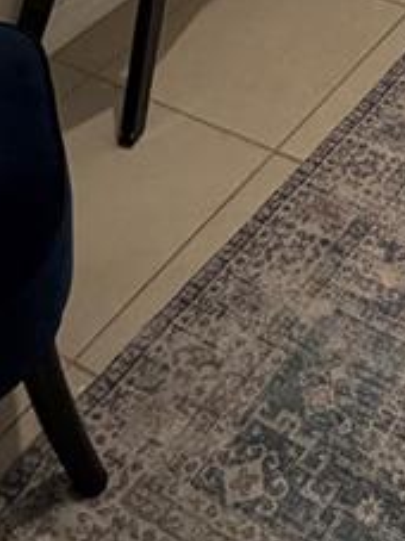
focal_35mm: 74
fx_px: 1155
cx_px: 574
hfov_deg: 18.1
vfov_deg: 18.6
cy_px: -503
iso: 250
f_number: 2.2
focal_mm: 2.22
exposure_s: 1/60
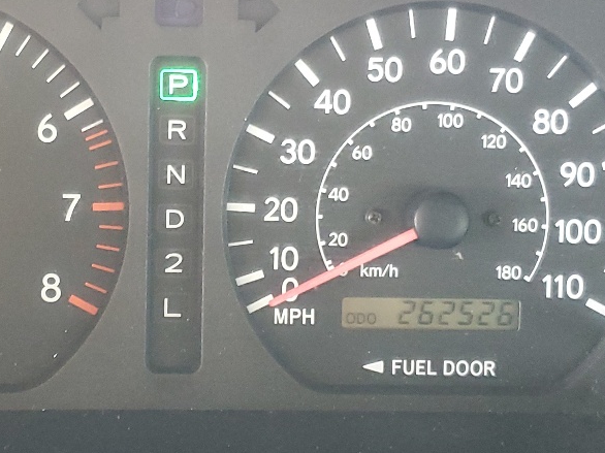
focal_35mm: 71
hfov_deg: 27.2
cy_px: 217
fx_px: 1240
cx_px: 191
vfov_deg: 20.7
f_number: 1.5
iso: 284
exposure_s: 1/40
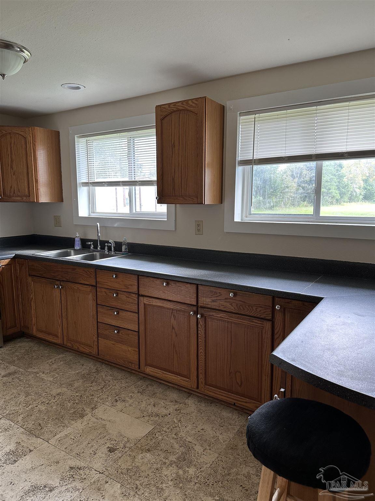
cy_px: 250
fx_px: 347
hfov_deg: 56.8
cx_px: 188
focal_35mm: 24
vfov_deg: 71.6
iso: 125
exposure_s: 1/60
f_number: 1.78
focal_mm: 6.86
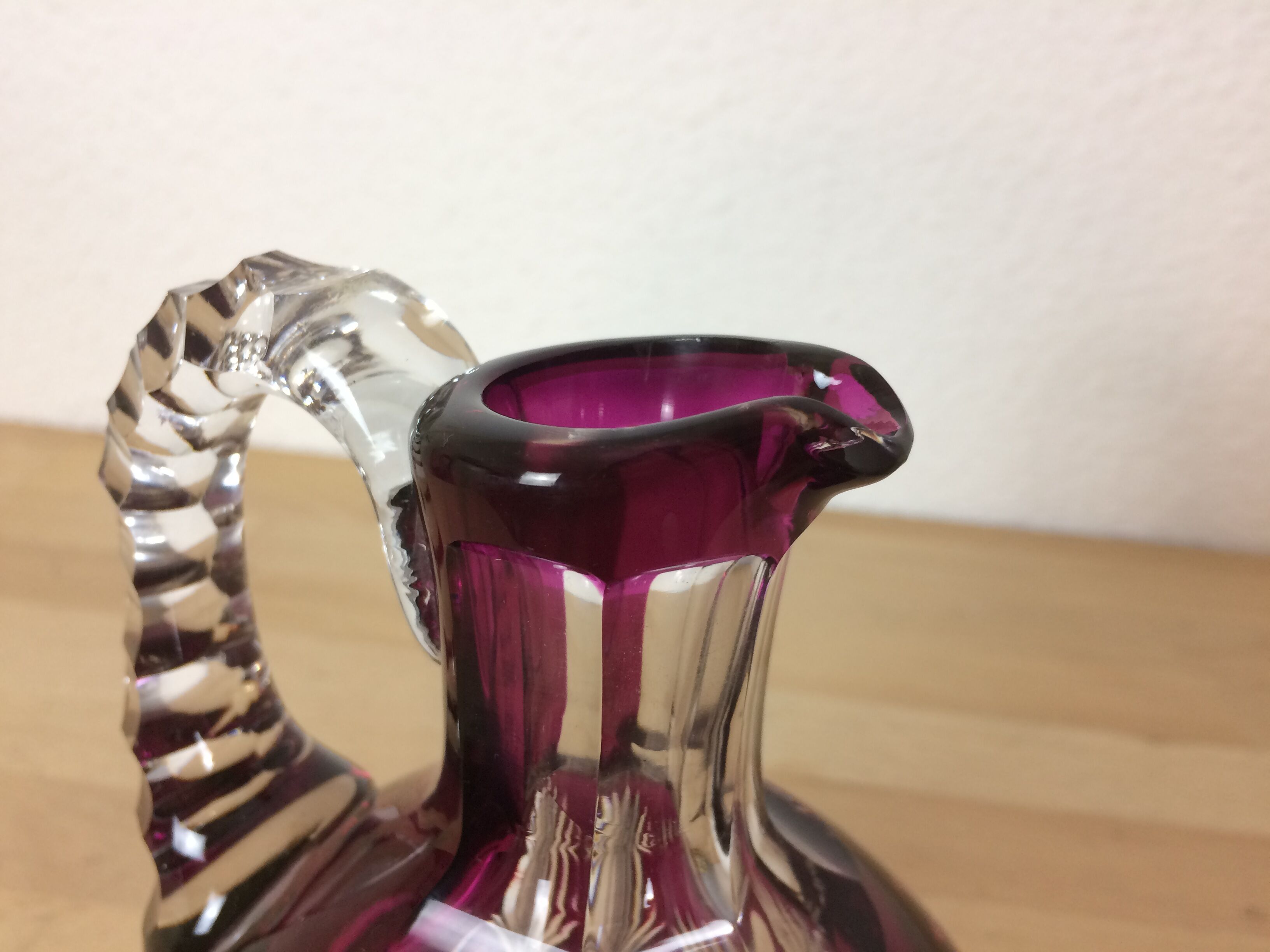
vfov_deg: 48.2
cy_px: 476
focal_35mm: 29
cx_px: 635
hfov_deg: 61.7
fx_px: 1064
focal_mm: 4.15
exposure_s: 1/33
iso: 50
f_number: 2.2
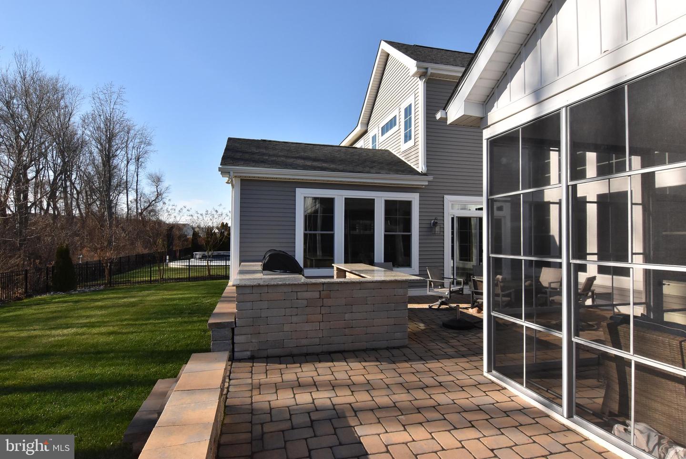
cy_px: 230
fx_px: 343
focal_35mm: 18
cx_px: 343
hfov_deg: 90.0
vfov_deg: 67.5
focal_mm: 12
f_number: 13
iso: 800
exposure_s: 1/640
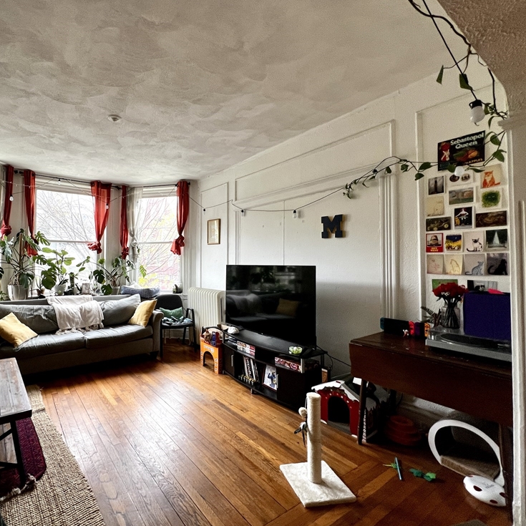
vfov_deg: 87.4
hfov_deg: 85.3
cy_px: 256
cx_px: 189
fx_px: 275
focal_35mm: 16
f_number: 1.8
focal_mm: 1.57
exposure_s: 1/99
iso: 100
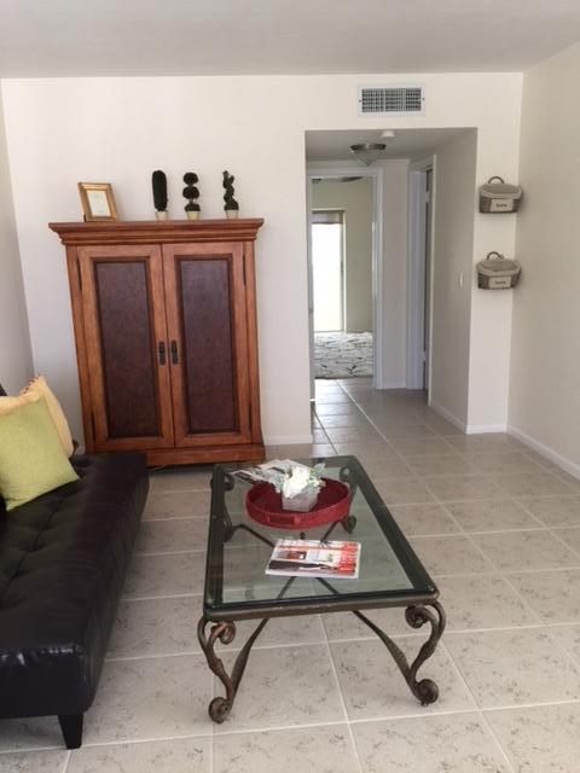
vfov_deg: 61.7
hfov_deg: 48.2
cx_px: 290
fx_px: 648
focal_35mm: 29
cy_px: 386
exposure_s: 1/15
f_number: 2.2
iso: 32
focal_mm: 4.15
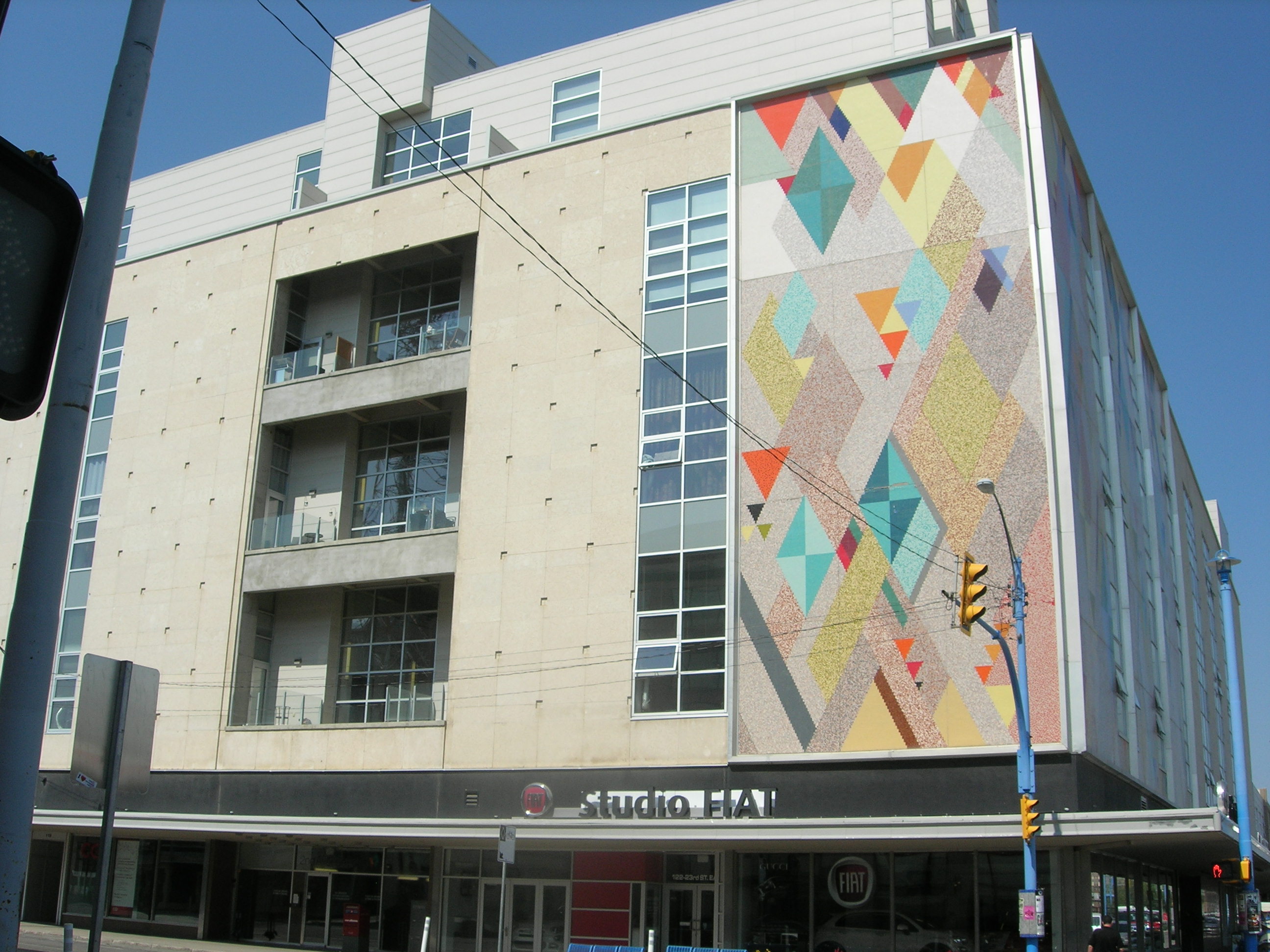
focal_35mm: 38
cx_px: 635
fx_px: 1394
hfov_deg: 49.0
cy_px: 476
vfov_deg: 37.7
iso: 64
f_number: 4.8
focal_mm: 7.8
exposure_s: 1/890
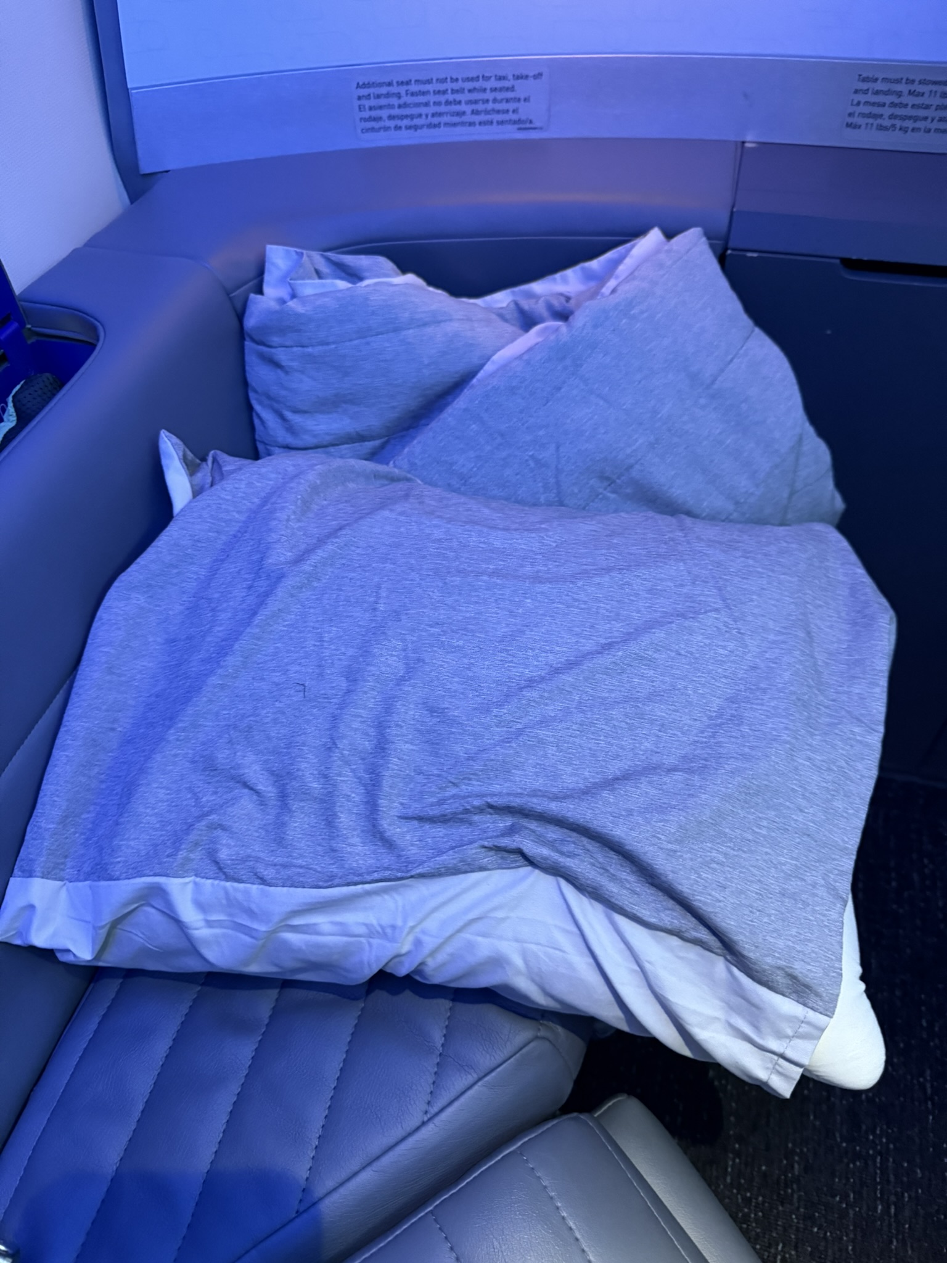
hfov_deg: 56.8
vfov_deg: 71.6
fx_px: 875
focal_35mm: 24
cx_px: 474
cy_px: 632
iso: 640
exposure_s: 1/52
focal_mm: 6.76
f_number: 1.78
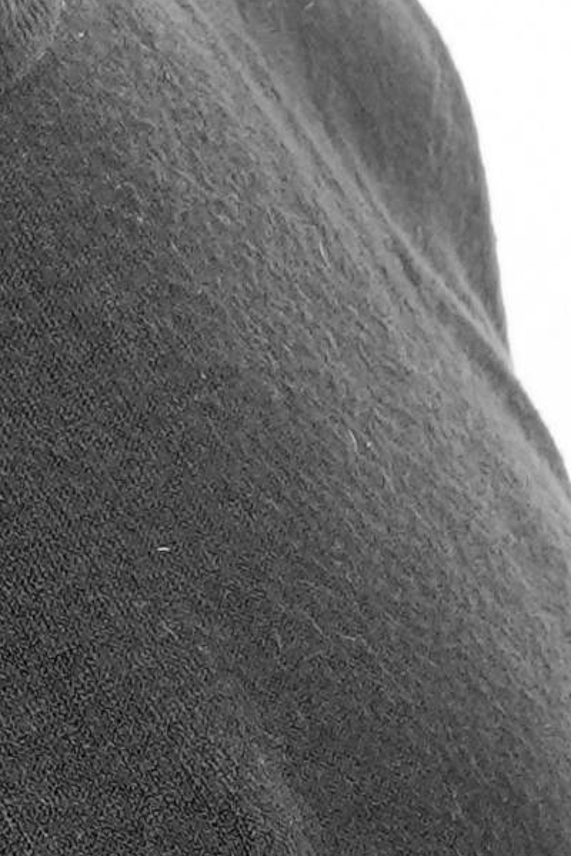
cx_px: -388
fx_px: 8112
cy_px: -449
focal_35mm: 341
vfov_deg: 6.0
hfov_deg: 4.0
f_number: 7.1
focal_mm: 35
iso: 160
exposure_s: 1/125
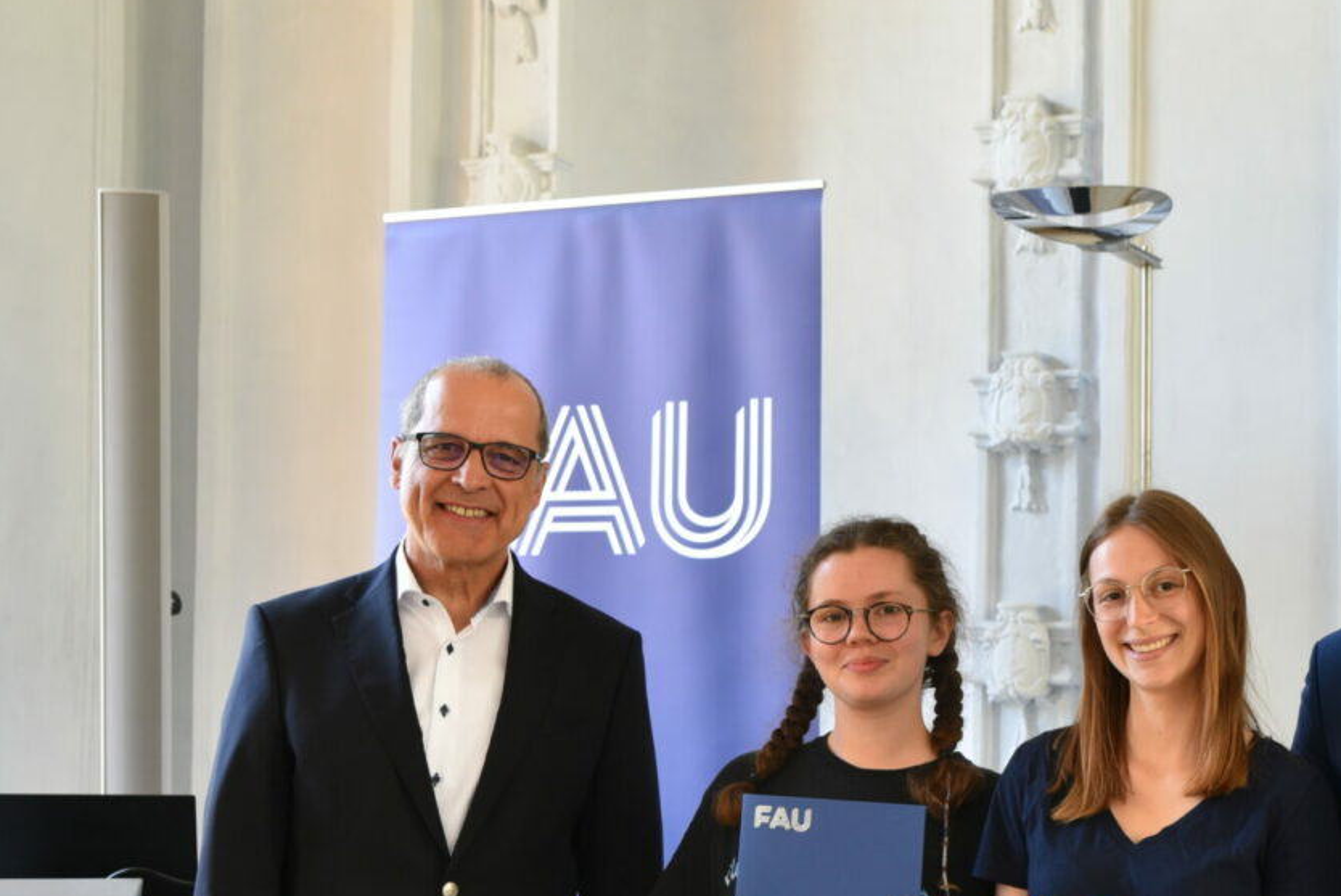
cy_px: 672
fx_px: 2571
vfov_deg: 19.6
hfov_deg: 28.2
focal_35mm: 69
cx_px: 1180
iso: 640
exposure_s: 1/60
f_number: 4
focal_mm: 36
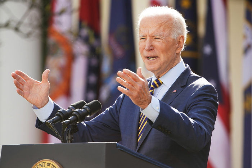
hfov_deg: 5.2
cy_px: 84
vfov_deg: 3.4
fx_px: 2800
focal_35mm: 400
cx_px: 126
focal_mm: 400
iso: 250
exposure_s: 1/320
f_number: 5.6
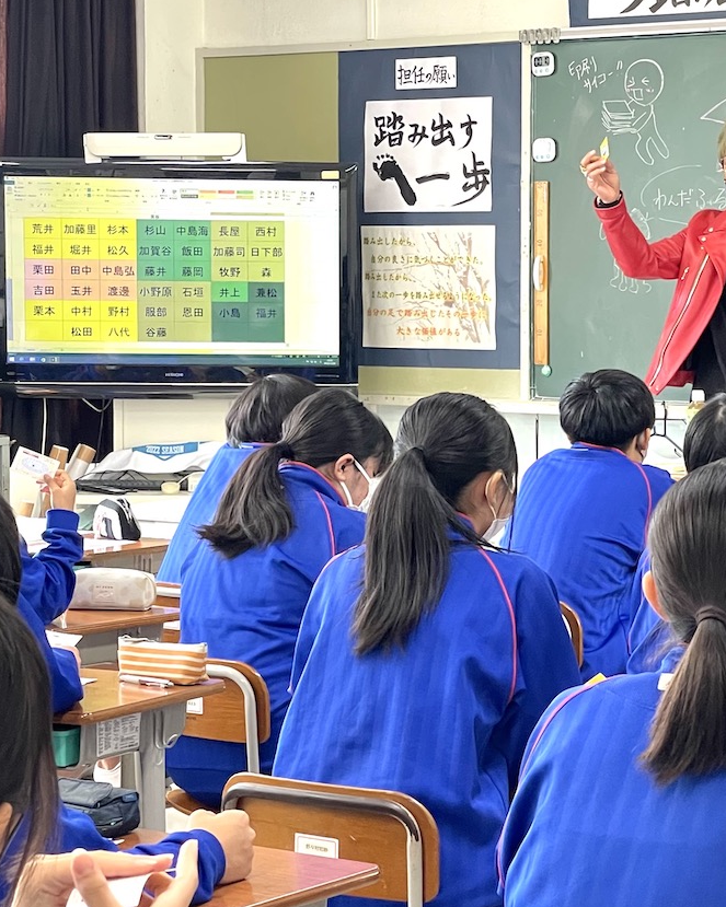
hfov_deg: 15.6
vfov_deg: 19.5
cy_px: 572
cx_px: 614
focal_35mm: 98
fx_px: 2633
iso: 160
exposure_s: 1/60
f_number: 2
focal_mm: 6
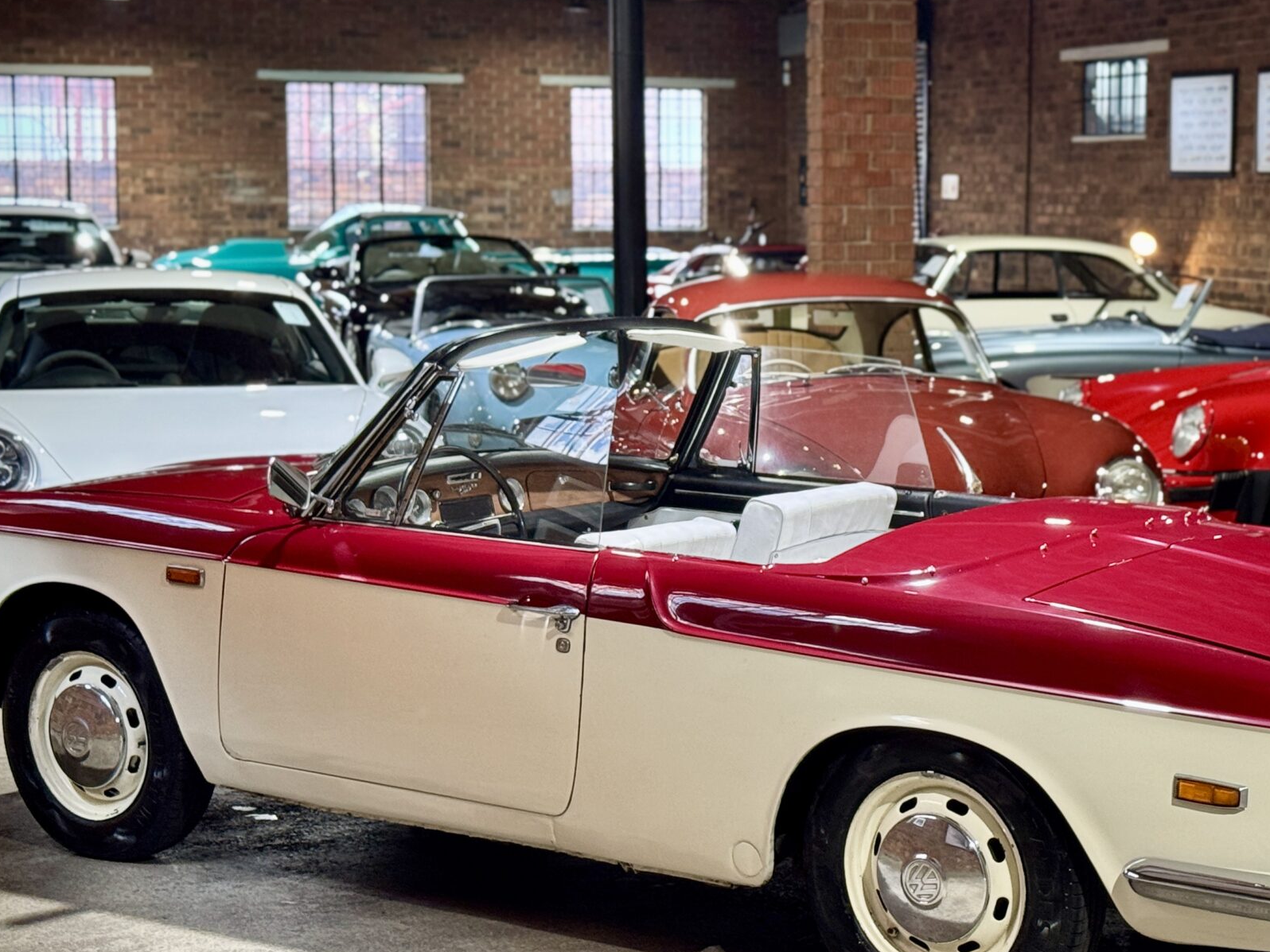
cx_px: 781
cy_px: 461
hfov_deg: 25.3
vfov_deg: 19.1
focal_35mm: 77
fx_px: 2825
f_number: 1.78
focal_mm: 6.76
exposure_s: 1/33
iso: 200
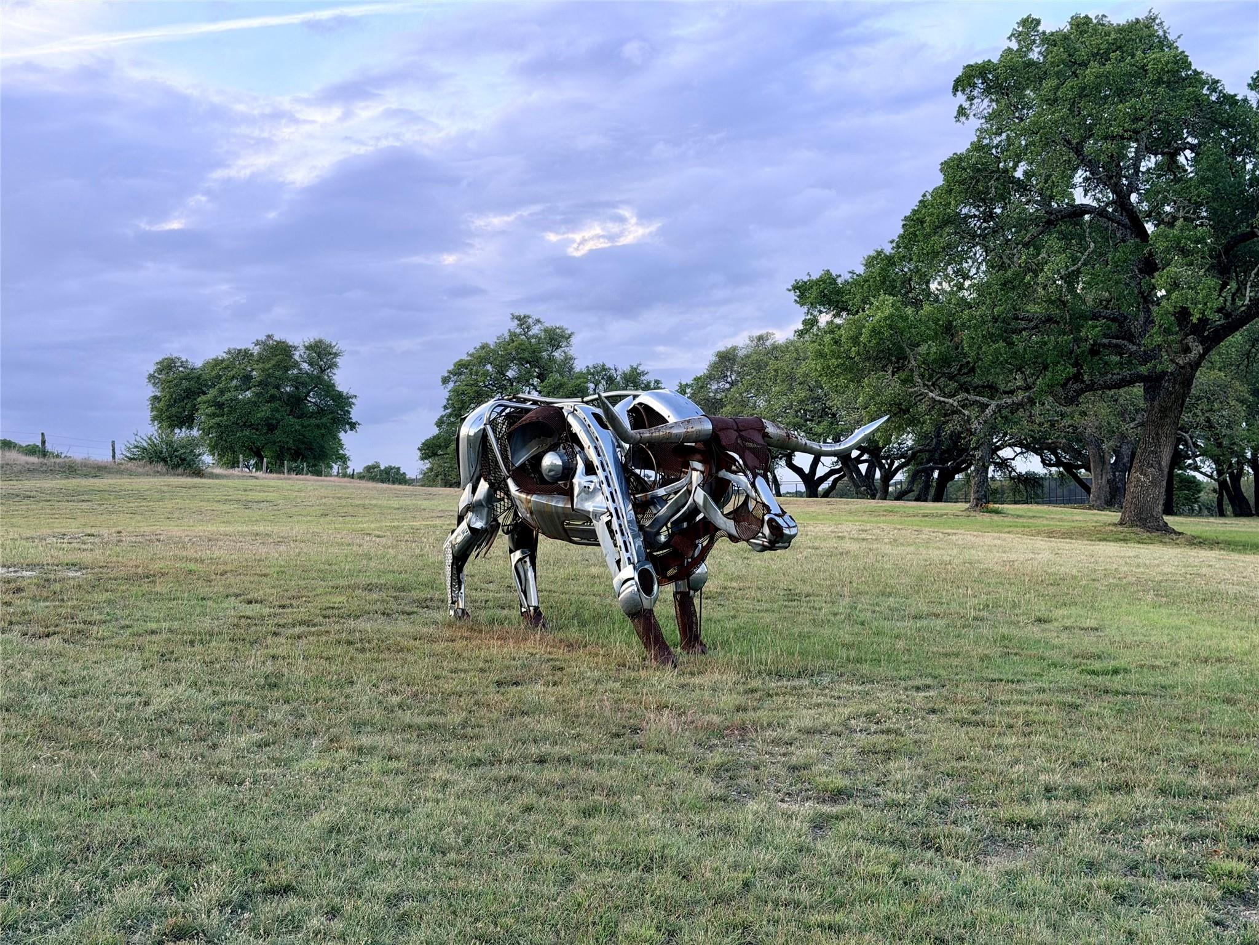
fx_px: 1746
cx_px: 630
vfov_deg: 30.3
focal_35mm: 48
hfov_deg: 39.7
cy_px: 472
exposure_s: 1/663
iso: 100
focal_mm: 6.76
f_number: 1.78
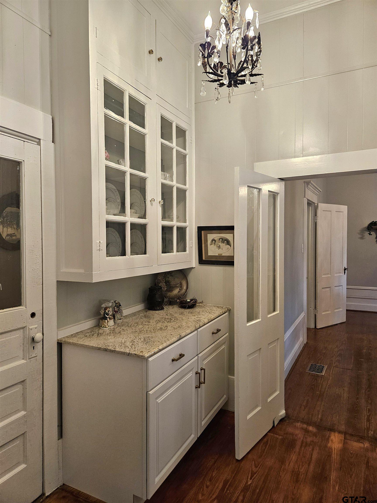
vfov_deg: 73.9
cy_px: 252
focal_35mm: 23
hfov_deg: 58.9
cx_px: 188
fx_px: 334
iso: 400
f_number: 1.8
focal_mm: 5.4
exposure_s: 1/120
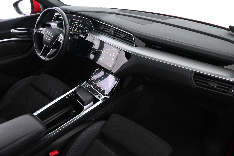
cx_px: 117
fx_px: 175
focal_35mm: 27
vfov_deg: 47.9
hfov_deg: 67.4
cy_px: 78
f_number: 6.3
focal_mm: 18
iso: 7200
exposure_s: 1/30
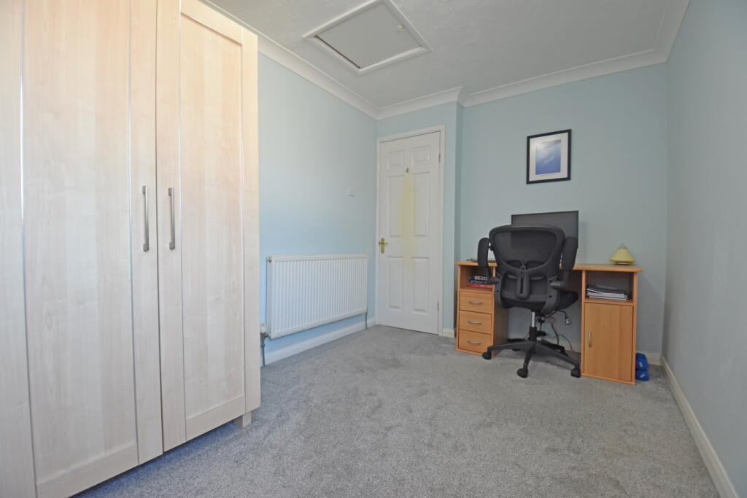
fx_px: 311
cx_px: 374
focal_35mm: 15
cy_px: 249
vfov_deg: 77.3
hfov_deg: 100.4
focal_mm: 10
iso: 900
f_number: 4
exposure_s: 1/125
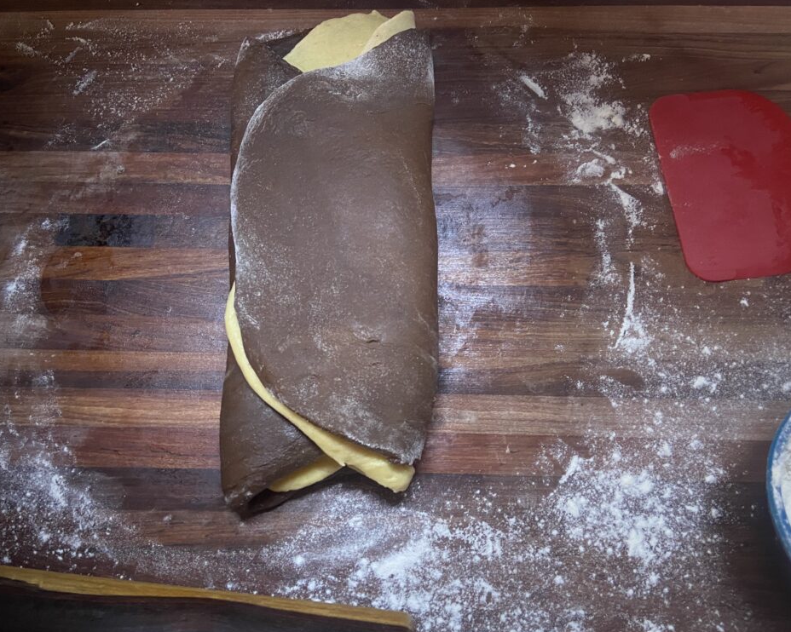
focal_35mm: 28
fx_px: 655
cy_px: 321
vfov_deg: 51.5
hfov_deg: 62.2
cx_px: 390
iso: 125
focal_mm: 4.25
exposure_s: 1/50
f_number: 1.8
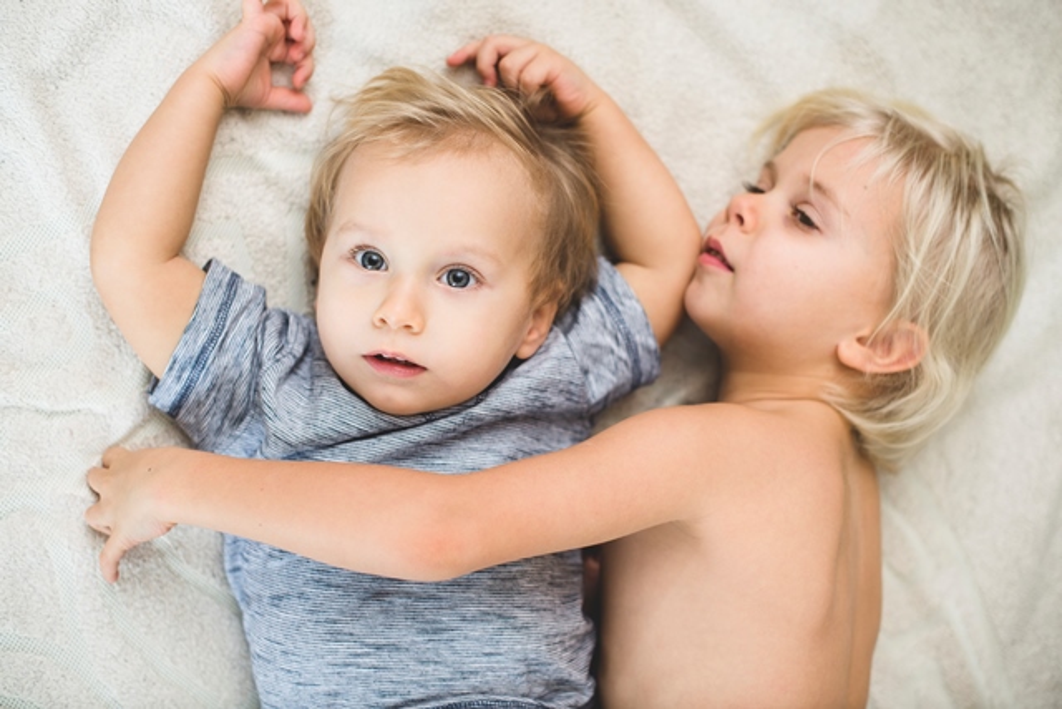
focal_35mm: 50
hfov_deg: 39.6
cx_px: 531
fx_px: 1475
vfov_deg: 27.0
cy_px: 354
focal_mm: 50
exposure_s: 1/160
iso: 250
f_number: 2.5
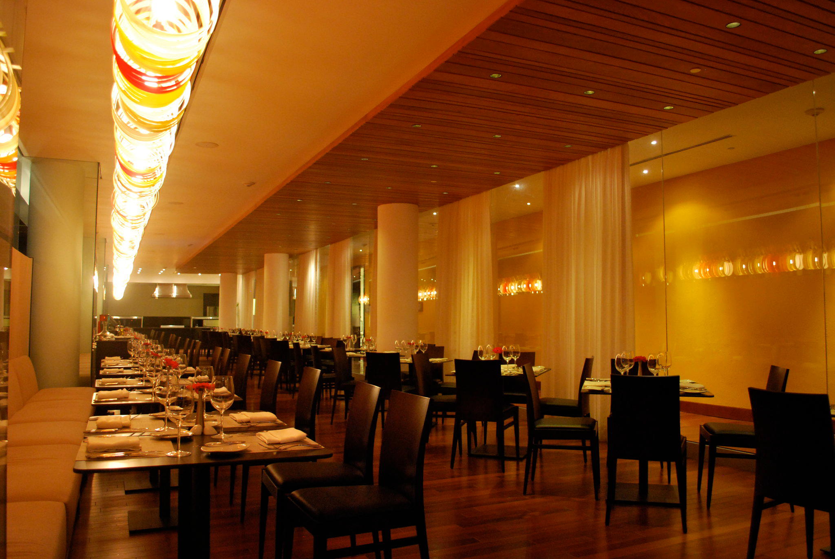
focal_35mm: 27
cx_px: 418
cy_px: 280
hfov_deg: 67.3
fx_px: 627
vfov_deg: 48.1
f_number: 3.5
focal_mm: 18
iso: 800
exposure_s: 1/10
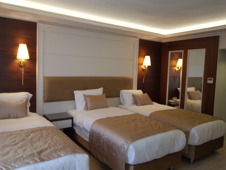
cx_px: 112
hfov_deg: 65.3
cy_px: 84
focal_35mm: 27
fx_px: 176
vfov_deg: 51.4
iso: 100
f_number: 1.7
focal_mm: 4.2
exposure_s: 1/40
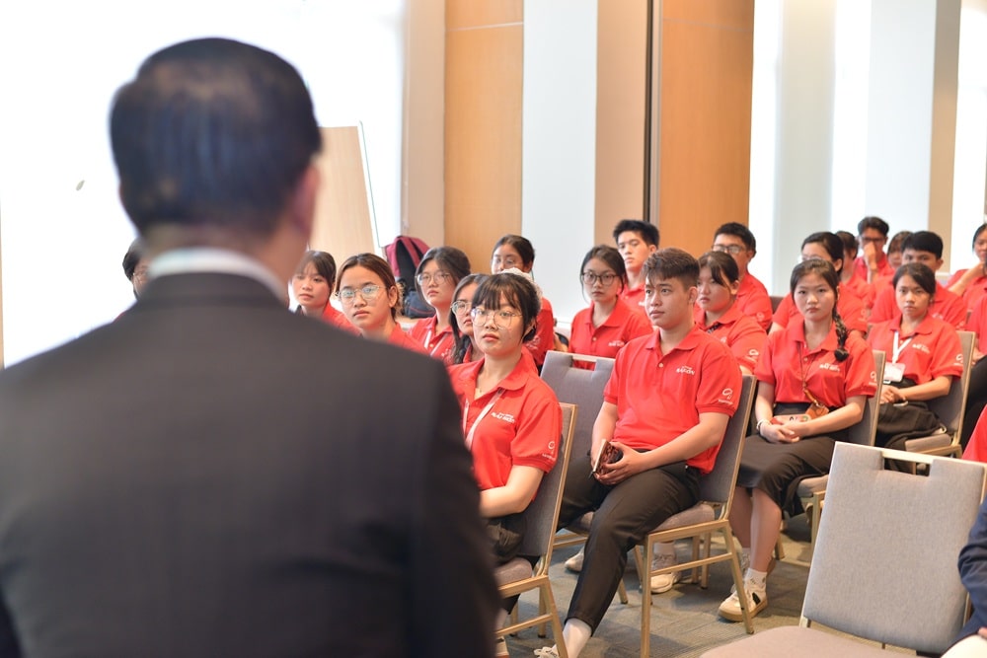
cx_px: 494
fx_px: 1371
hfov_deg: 39.6
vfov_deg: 27.0
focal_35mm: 50
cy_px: 329
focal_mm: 50
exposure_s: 1/60
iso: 500
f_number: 3.2
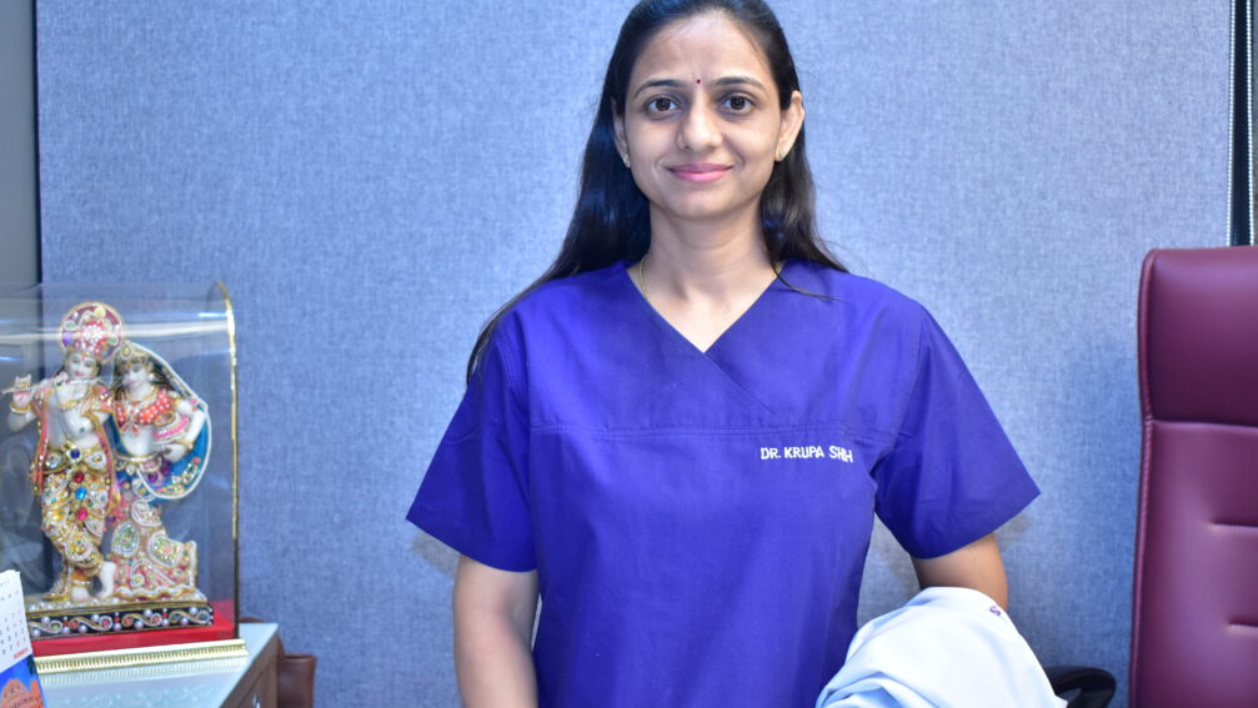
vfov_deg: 24.2
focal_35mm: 50
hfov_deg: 41.7
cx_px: 631
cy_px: 319
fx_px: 1653
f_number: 4.2
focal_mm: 31
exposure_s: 1/50
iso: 500
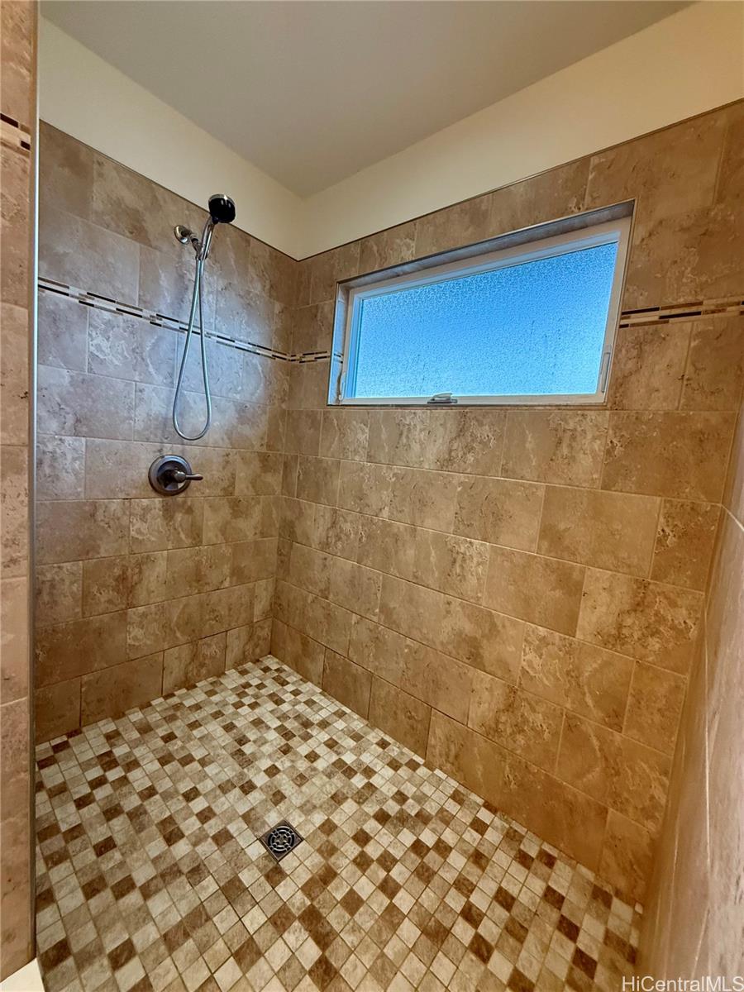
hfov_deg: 85.7
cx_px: 372
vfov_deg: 102.1
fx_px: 401
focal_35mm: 14
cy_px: 496
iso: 320
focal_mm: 2.22
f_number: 2.2
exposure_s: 1/120
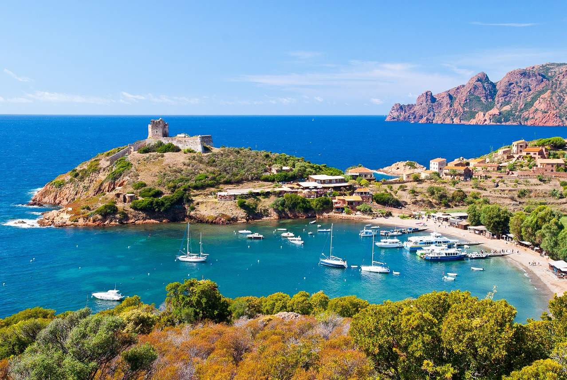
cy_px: 190
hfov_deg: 46.3
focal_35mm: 42
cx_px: 284
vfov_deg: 32.0
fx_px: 662
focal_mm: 28
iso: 200
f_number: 8
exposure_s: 1/100
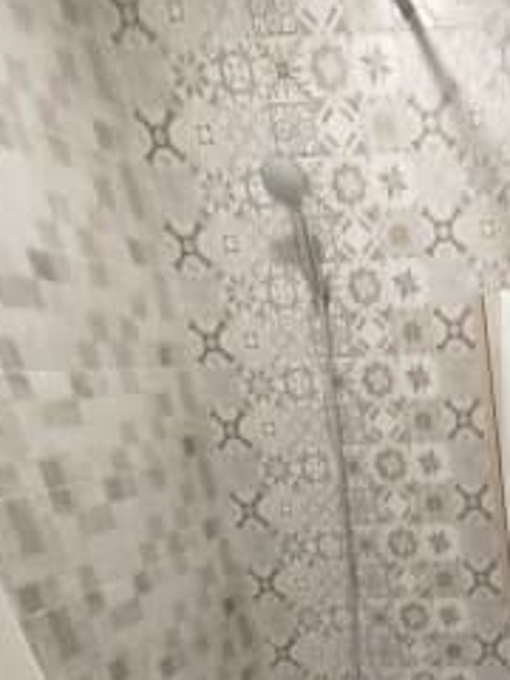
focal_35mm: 40
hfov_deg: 30.4
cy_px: 700
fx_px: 786
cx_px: 618
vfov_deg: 40.2
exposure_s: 1/25
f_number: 2.2
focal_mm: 1.68
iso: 442
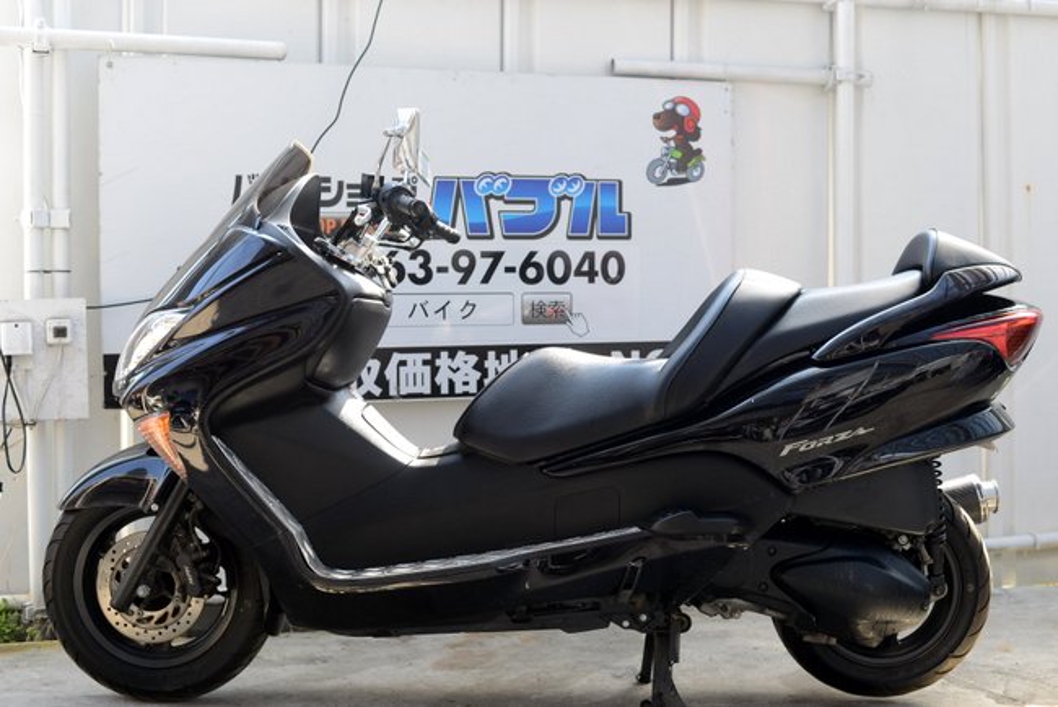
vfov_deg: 27.0
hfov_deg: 39.6
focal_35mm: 50
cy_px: 354
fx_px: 1470
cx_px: 529
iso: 100
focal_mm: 50
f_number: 4
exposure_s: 1/60
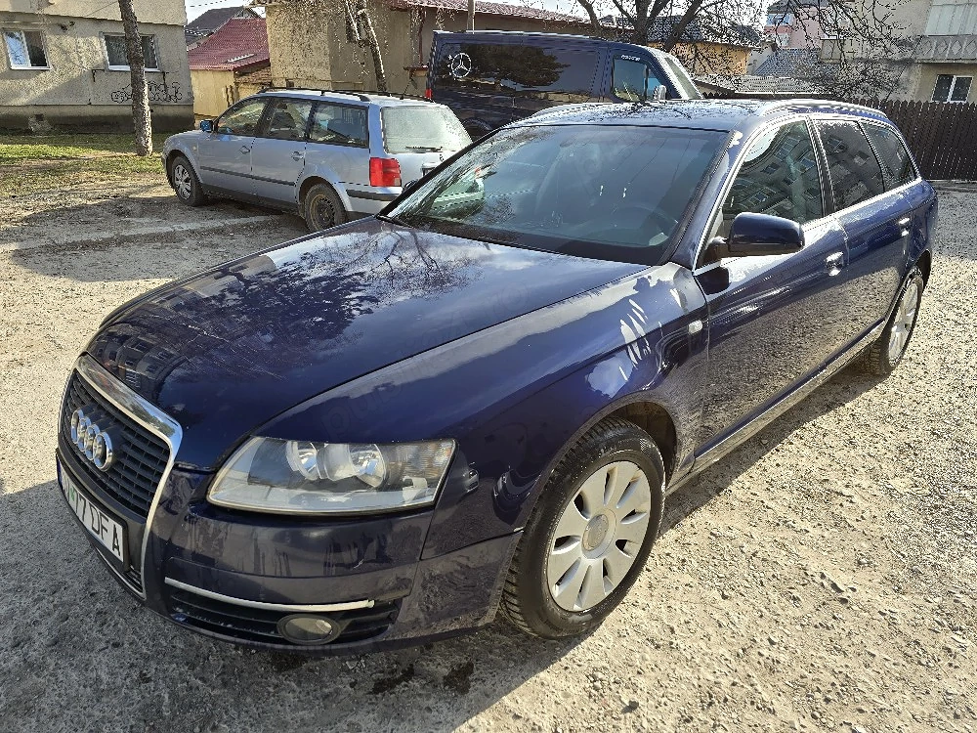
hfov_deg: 73.9
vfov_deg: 58.9
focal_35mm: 23
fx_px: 649
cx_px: 488
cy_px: 366
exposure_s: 1/263
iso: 12
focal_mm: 6.3
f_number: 1.7
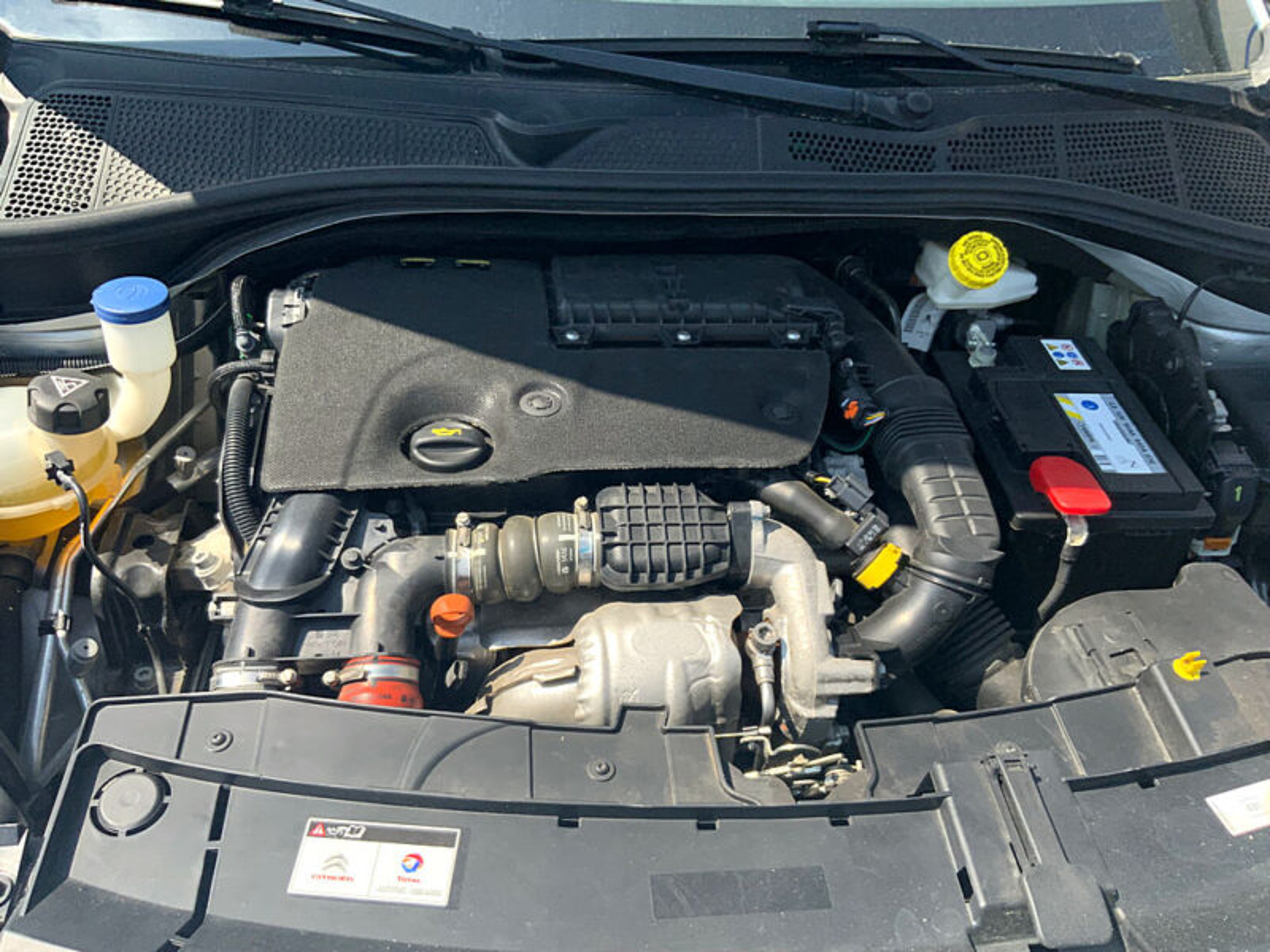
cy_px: 476
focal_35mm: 29
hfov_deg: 61.7
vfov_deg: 48.2
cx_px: 635
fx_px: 1064
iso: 16
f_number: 1.8
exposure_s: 1/1412
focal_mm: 3
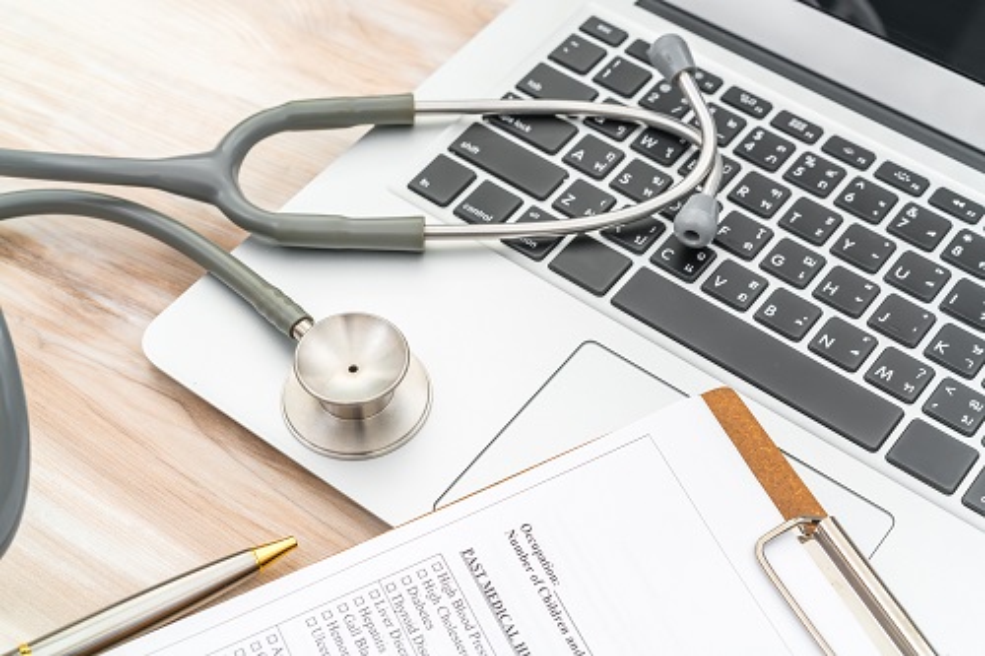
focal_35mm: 55
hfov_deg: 36.3
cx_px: 492
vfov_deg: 24.6
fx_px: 1504
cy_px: 328
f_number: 9
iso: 100
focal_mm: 55
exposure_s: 1/125
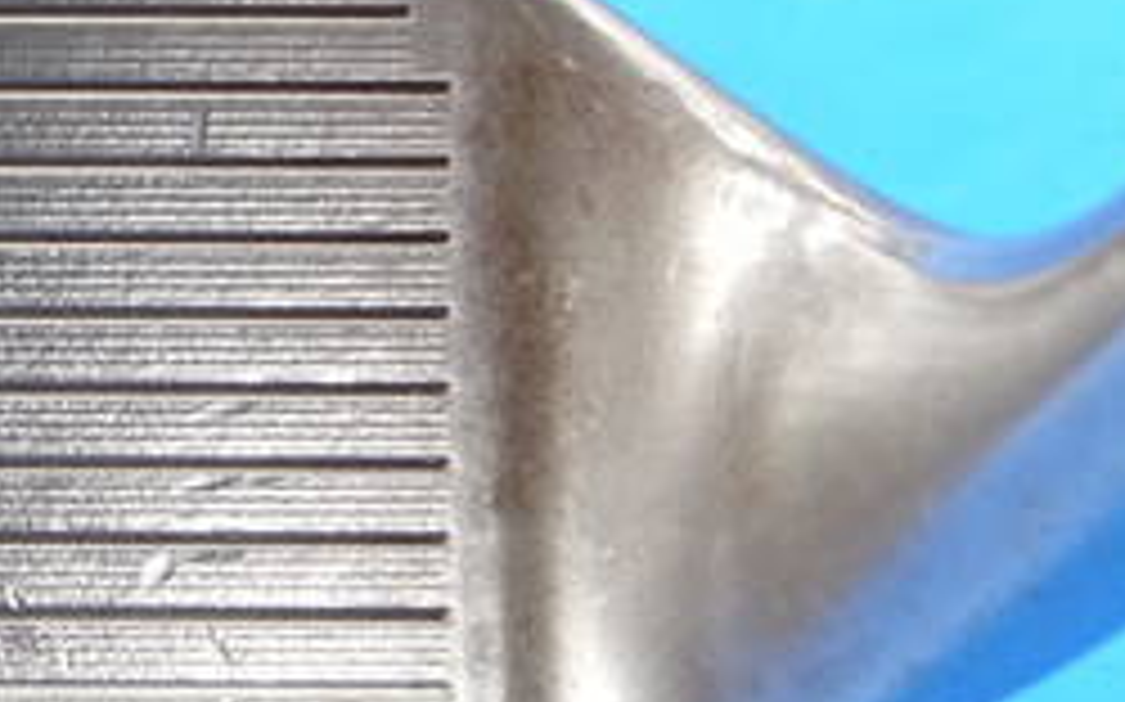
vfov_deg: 5.7
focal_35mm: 228
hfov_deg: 9.1
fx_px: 6987
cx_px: -256
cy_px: 112
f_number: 5.6
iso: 800
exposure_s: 1/60
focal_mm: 42
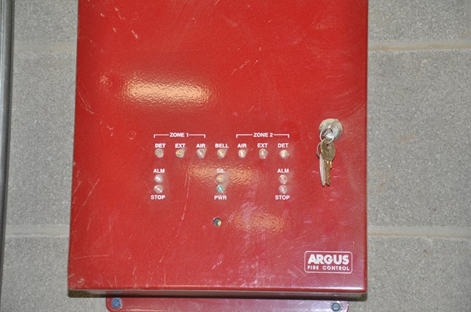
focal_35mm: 105
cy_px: 156
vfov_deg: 13.0
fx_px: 1372
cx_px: 236
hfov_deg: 19.5
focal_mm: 70
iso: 800
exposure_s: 1/60
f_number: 5.3
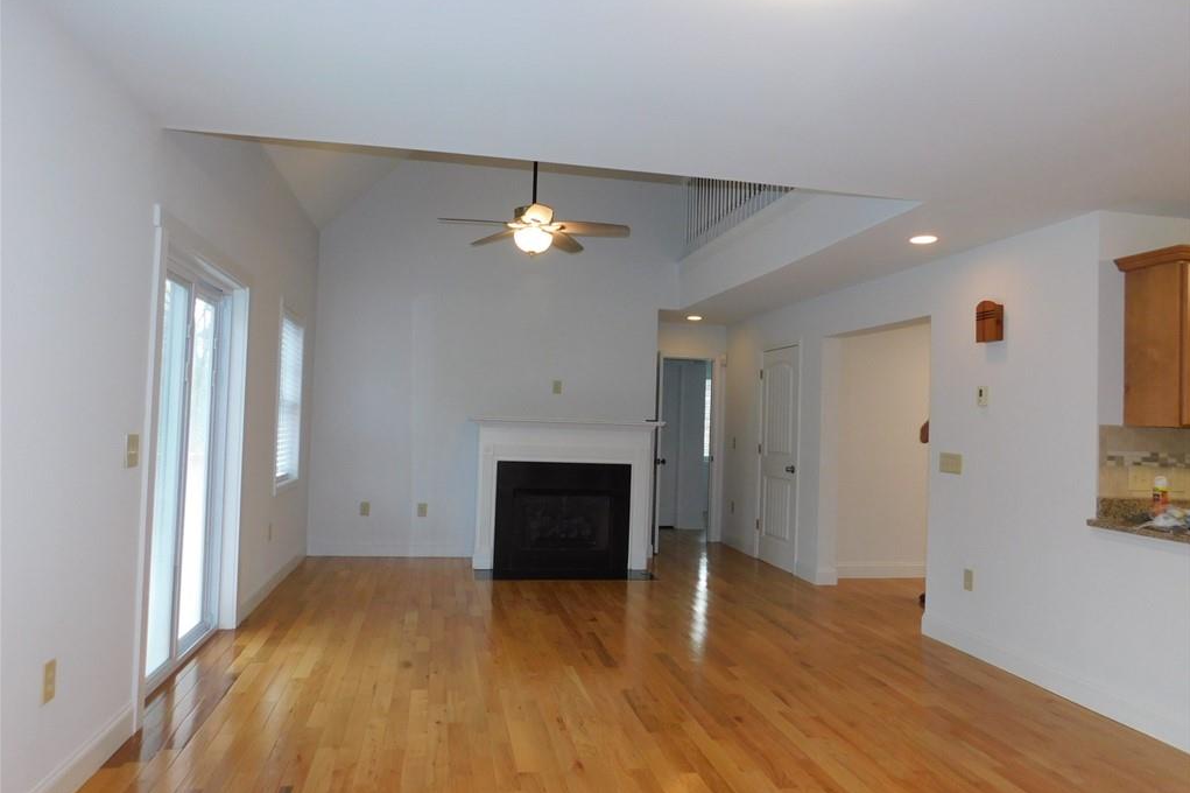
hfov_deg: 73.8
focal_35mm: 24
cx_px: 596
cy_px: 386
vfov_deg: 53.1
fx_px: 793
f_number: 3
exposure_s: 1/30
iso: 200
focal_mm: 4
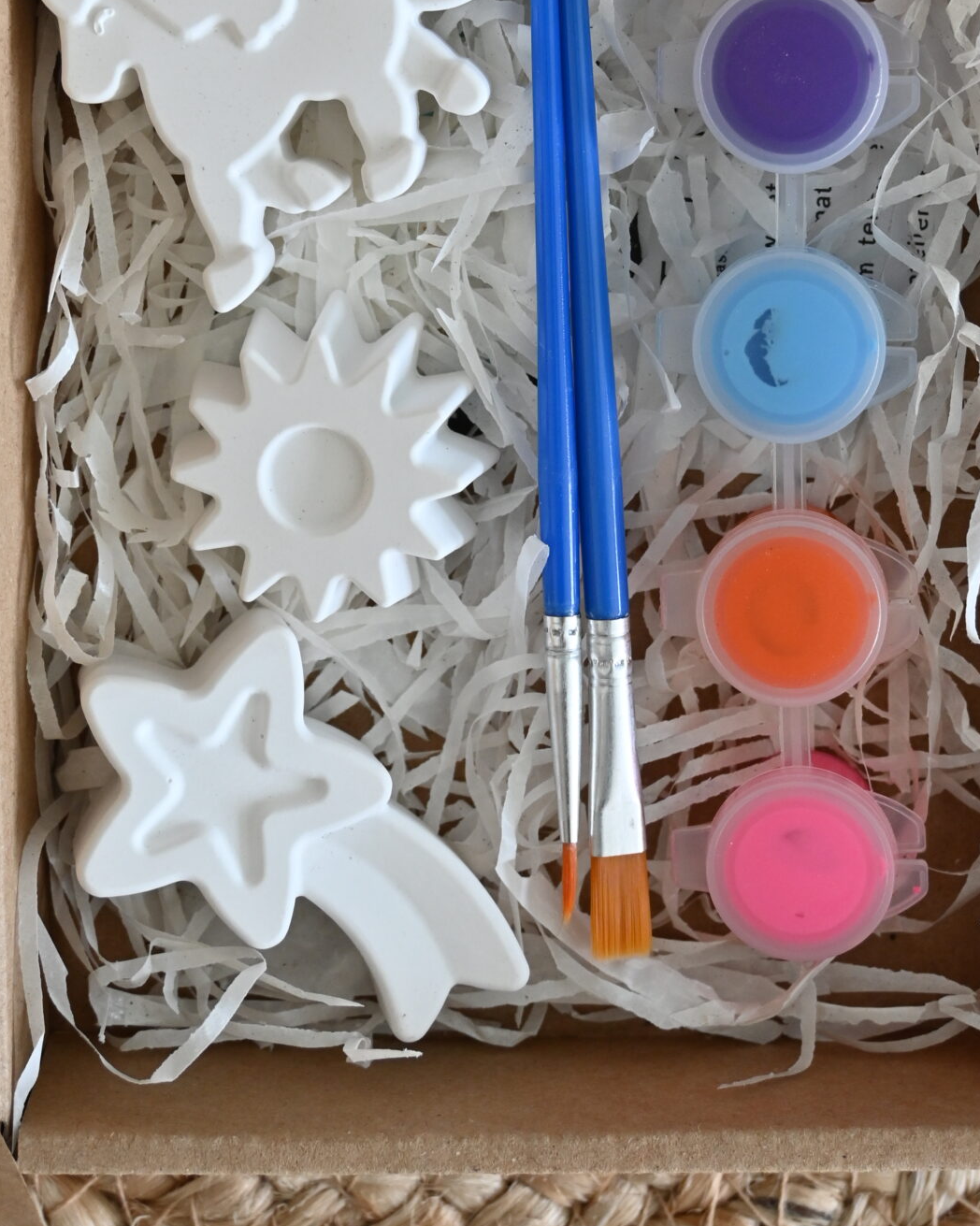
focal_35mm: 77
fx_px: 2793
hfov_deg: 19.9
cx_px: 523
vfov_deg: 24.4
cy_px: 252
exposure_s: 1/50
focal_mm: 28
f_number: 5
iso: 500
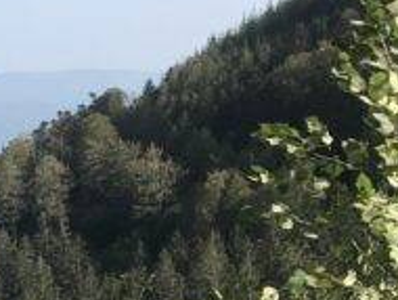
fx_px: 1301
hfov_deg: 16.0
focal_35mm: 113
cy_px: 487
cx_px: -195
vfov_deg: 12.3
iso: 20
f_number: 1.8
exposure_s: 1/1041
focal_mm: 3.99
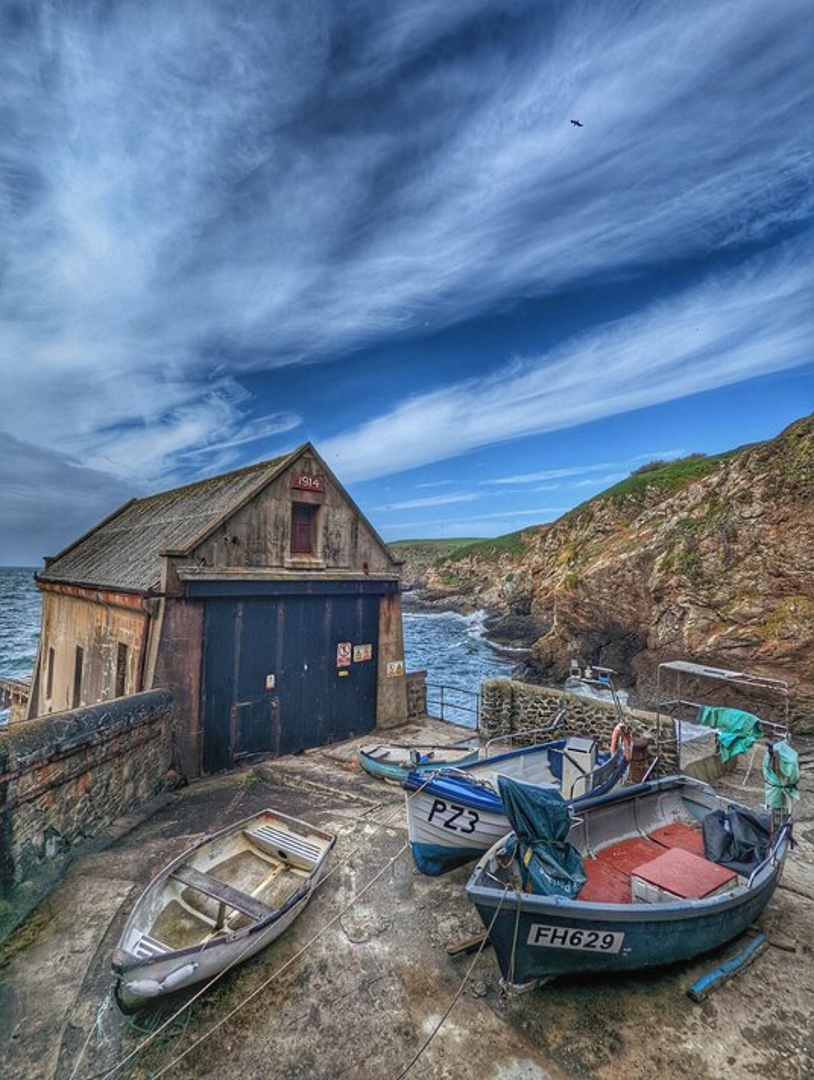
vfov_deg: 94.4
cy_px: 540
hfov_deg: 78.3
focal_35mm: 16
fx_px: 500
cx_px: 407
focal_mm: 2.35
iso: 52
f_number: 2.2
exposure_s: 1/1208
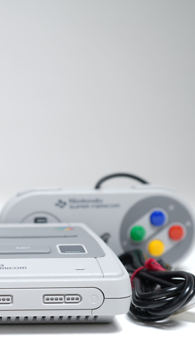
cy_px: 196
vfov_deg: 32.3
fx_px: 598
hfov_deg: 17.9
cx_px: -21
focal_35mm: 65
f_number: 5
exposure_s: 1/3
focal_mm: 36
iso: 64
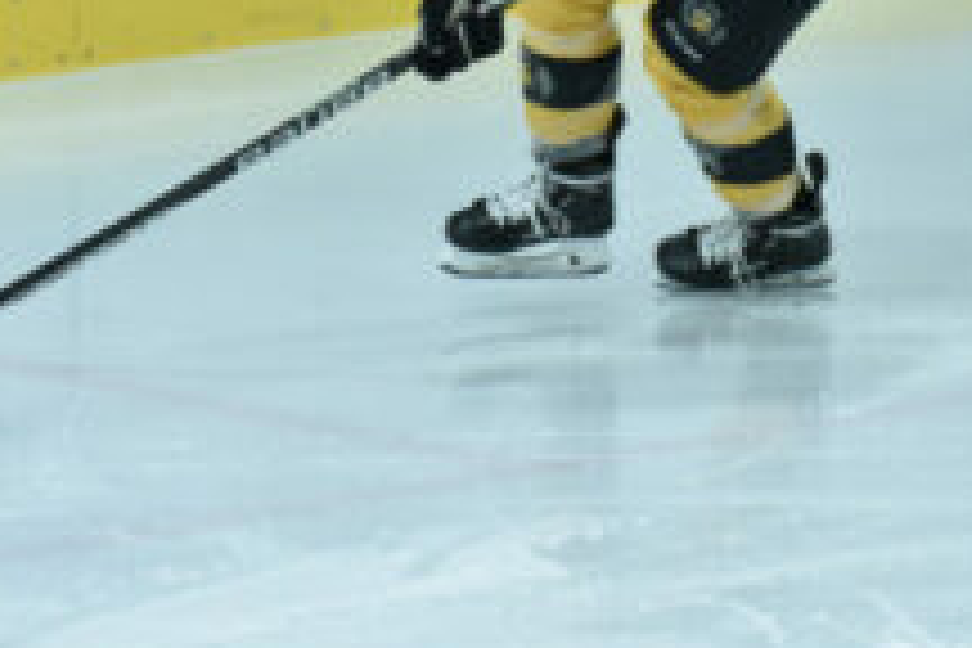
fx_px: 23569
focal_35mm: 873
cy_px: 56
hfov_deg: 2.4
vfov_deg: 1.6
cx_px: 464
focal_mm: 420
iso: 4000
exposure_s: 1/1000
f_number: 6.3
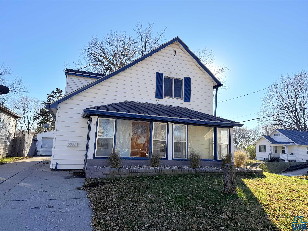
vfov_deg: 56.8
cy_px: 116
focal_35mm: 24
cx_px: 154
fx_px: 214
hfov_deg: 71.6
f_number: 1.78
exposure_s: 1/4405
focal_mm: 6.76
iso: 80
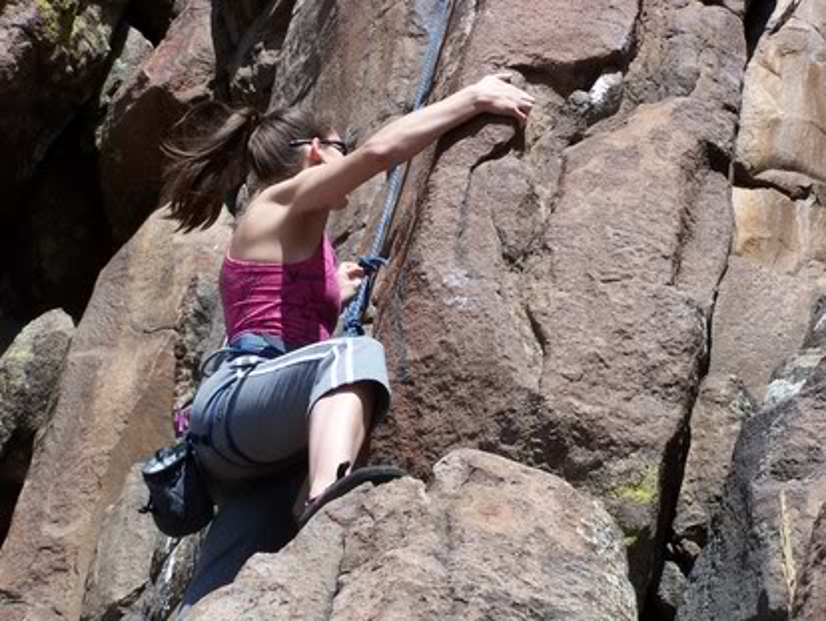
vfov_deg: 14.1
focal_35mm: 105
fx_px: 2507
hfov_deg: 18.7
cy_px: 310
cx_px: 413
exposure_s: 1/500
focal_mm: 17.5
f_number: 4.5
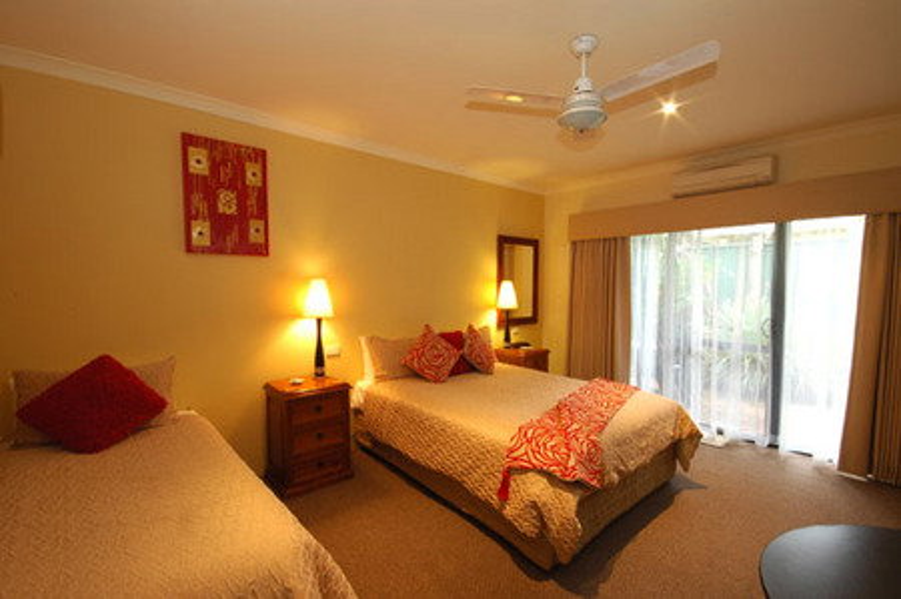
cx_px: 450
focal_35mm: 15
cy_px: 300
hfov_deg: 100.5
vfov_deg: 77.2
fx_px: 375
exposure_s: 1.6
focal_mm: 10
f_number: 22
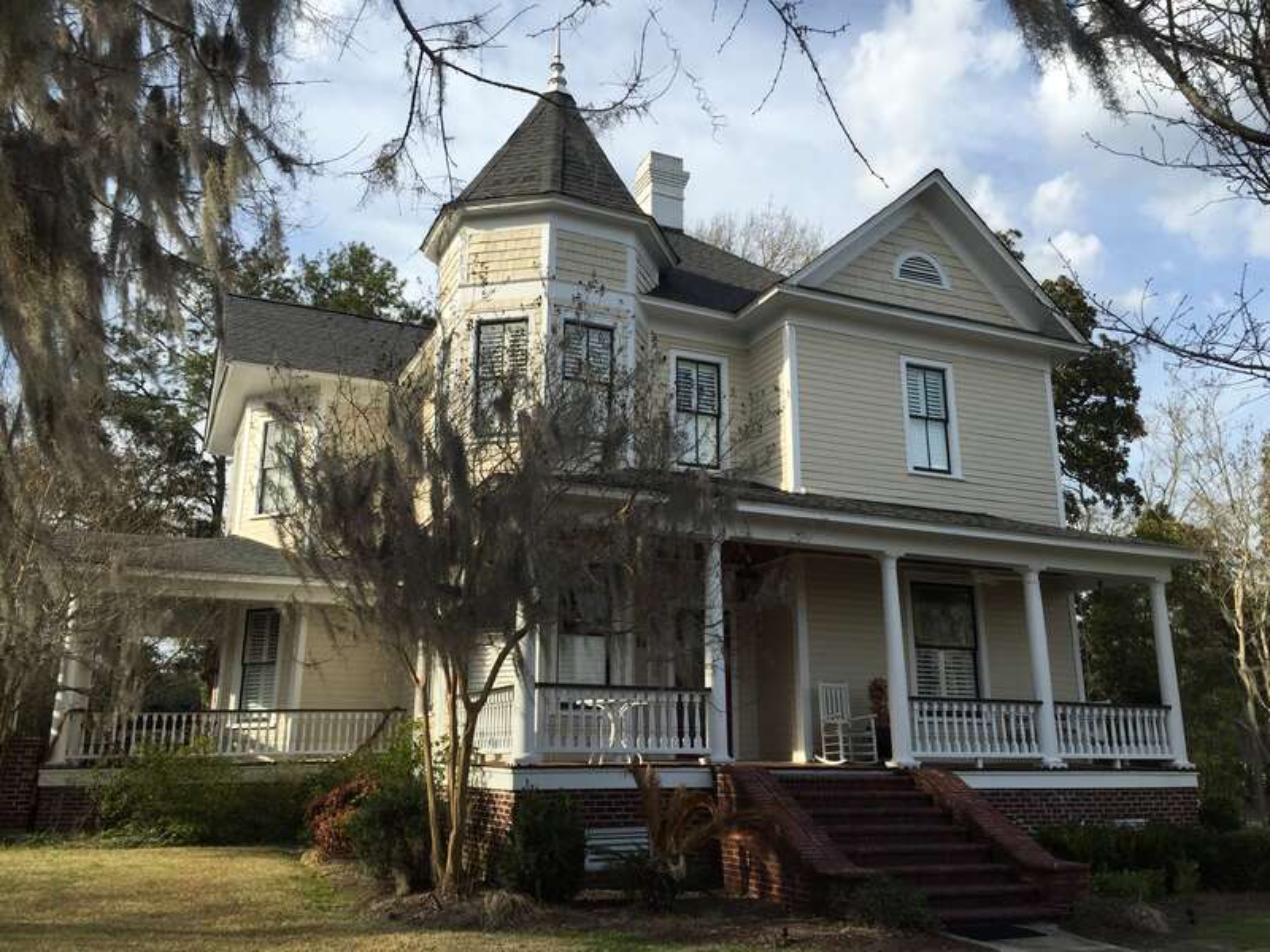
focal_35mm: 29
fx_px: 1064
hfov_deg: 61.7
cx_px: 635
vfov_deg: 48.2
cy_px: 476
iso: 32
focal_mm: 4.15
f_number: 2.2
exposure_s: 1/1364
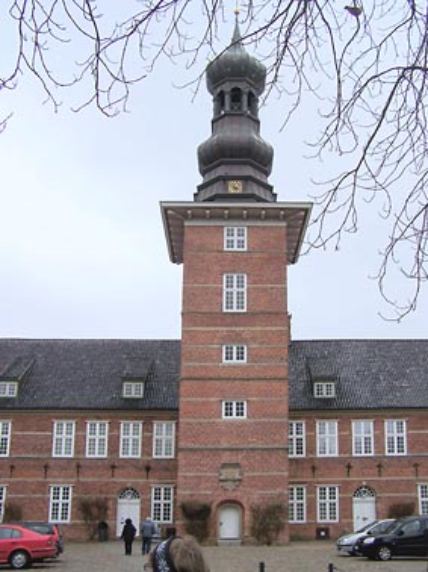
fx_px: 627
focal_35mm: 38
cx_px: 214
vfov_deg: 49.0
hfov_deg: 37.7
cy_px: 286
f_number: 4
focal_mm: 6.3
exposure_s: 1/320
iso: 64
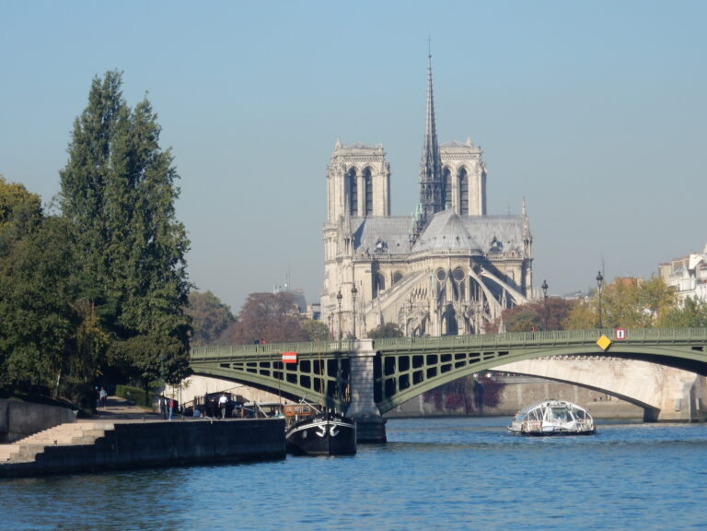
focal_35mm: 193
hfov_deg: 10.2
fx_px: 3942
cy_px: 266
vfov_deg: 7.7
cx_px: 354
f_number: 6.3
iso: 125
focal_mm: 34.5
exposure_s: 1/500
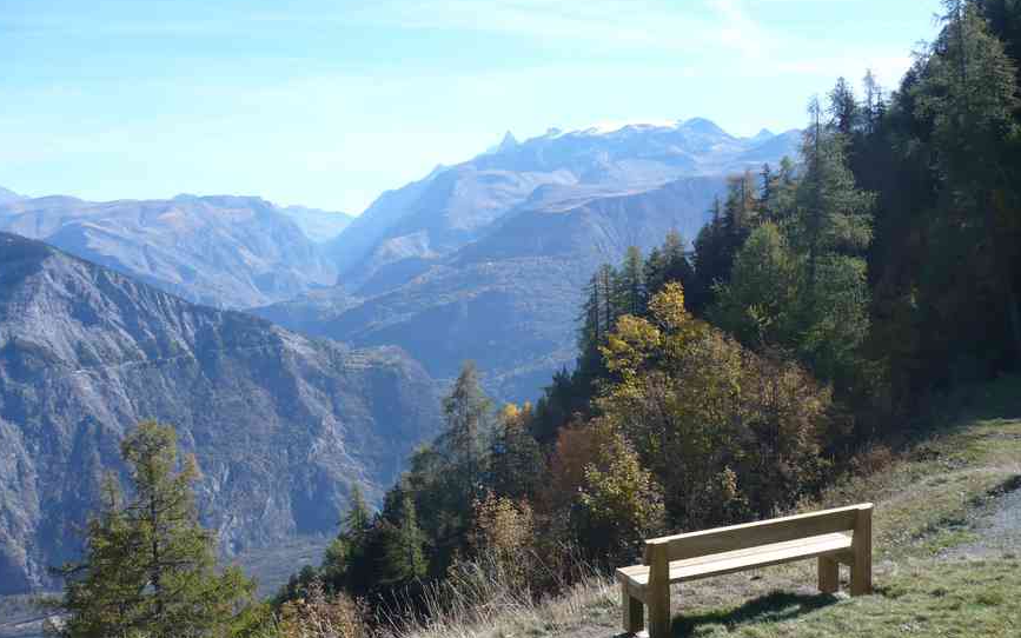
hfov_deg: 51.5
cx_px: 510
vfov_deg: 33.6
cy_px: 318
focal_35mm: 38
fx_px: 1057
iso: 100
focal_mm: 5.8
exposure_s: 1/800
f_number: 2.8
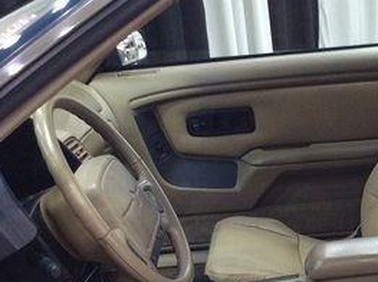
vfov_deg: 18.4
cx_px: 323
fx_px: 850
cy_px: 275
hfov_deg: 24.5
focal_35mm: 78
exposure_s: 1/24
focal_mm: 3.3
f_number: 2.4
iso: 125
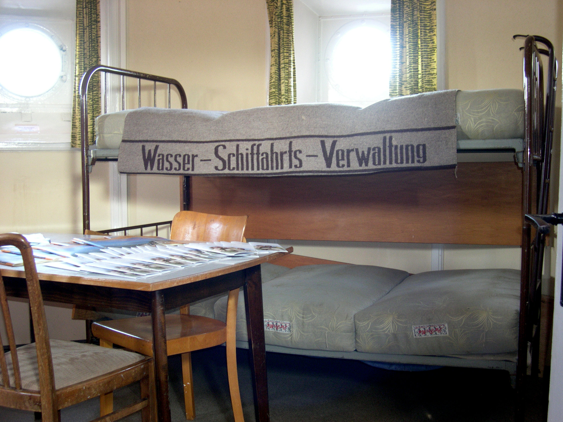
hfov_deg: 44.8
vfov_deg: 34.3
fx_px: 683
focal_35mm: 42
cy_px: 211
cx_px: 282
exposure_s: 1/9.5
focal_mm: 9
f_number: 2.9
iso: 200
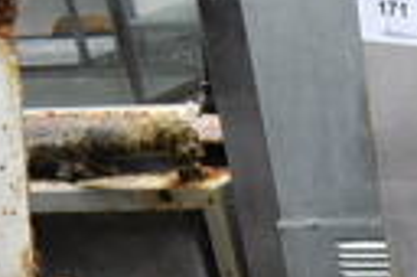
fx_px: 1492
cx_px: 837
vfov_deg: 9.8
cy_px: 567
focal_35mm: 129
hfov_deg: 13.6
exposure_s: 1/100
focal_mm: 18
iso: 100
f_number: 5
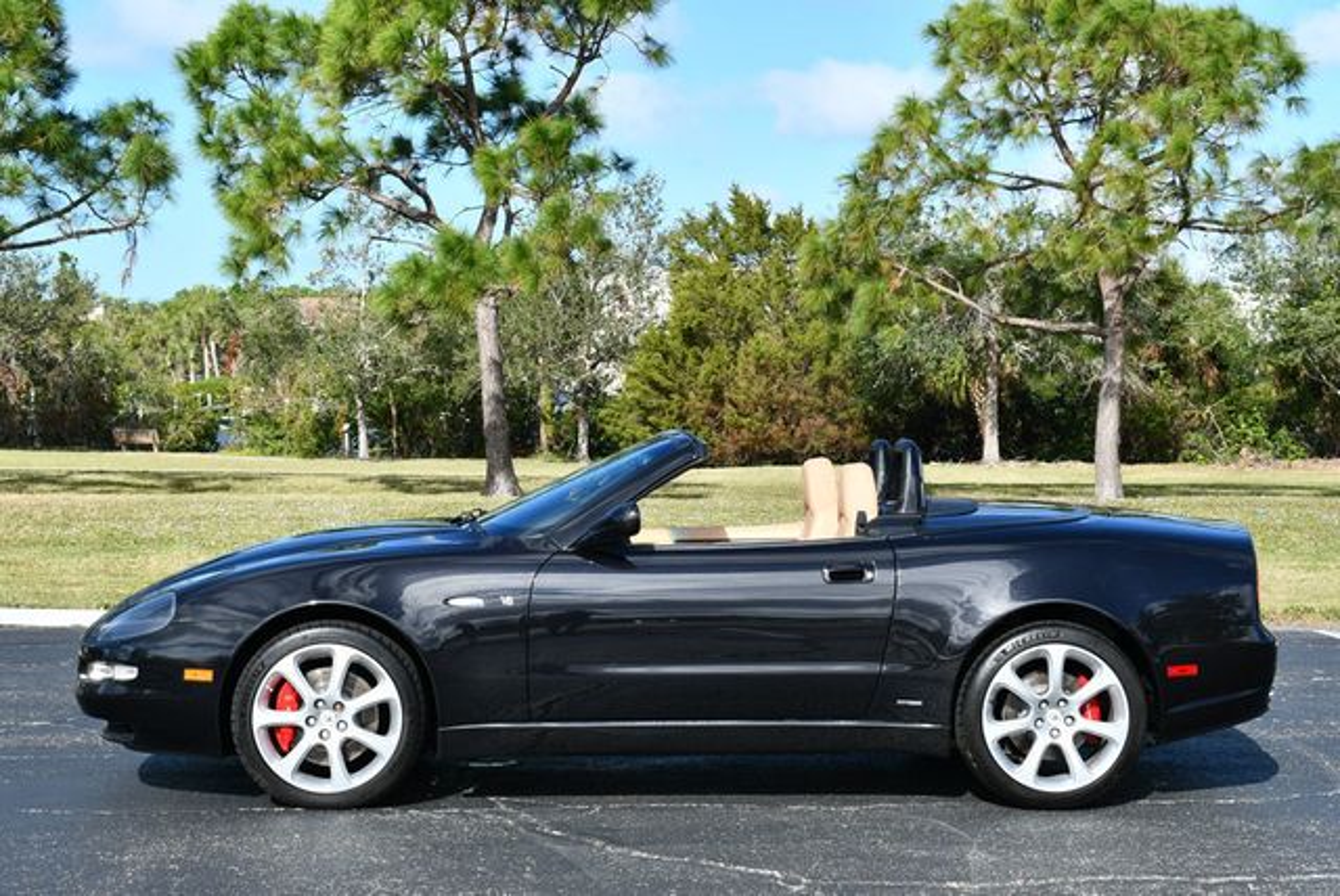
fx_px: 2533
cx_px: 670
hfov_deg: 29.6
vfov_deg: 20.1
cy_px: 448
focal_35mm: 68
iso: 100
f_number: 8
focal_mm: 34
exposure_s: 1/250
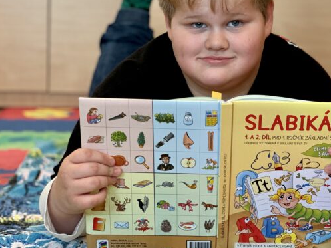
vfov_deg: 12.4
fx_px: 1138
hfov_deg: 16.5
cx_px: 217
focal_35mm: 119
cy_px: 93
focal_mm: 9
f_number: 2.8
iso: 125
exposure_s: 1/50
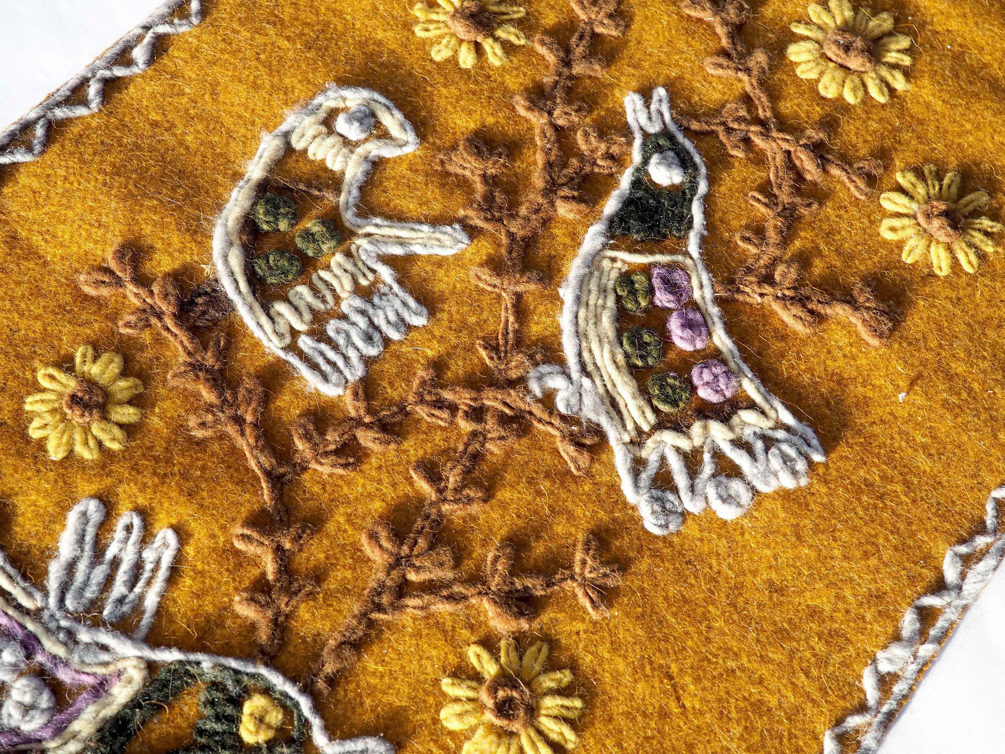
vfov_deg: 39.7
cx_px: 502
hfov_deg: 51.4
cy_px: 377
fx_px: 1045
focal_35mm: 36
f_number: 4
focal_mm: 18
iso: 400
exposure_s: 1/60
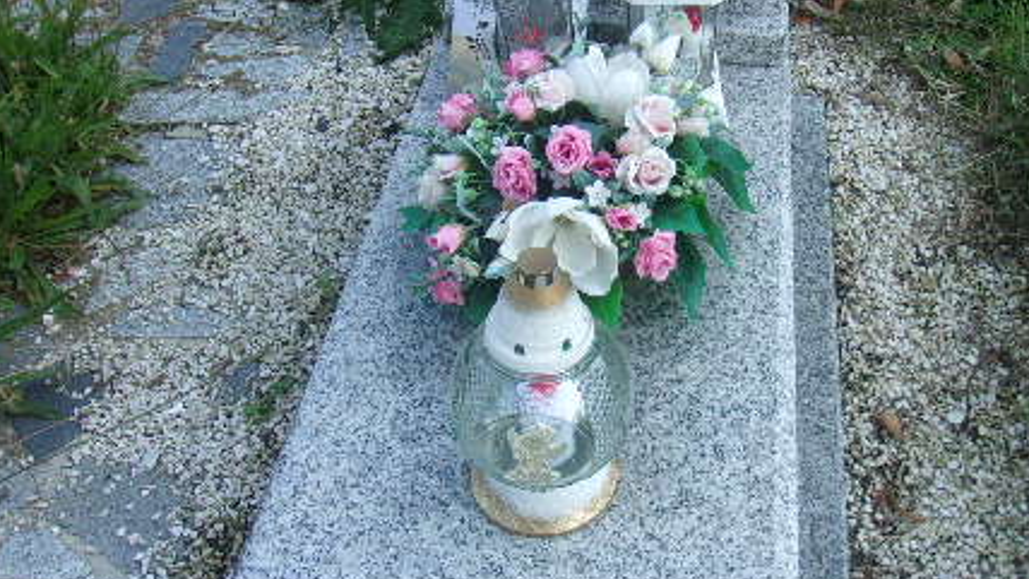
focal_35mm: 44
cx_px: 630
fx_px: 1201
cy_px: 228
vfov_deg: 27.1
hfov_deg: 46.1
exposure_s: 1/240
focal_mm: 4.9
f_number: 3
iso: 80
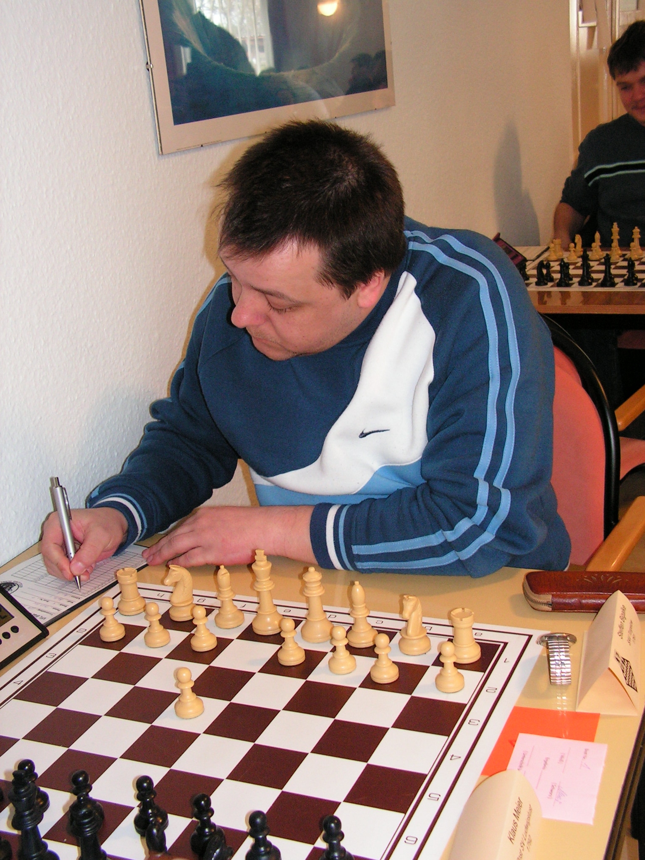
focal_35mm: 44
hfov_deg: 32.9
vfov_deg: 42.9
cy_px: 430
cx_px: 322
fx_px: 1093
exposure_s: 1/40
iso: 200
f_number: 3.2
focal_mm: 7.4
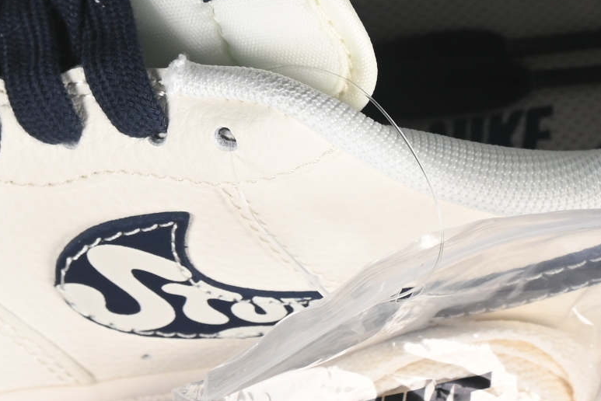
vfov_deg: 5.1
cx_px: 90
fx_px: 4509
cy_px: -124
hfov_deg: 7.6
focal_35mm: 270
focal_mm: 50
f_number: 7.1
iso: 160
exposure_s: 1/80
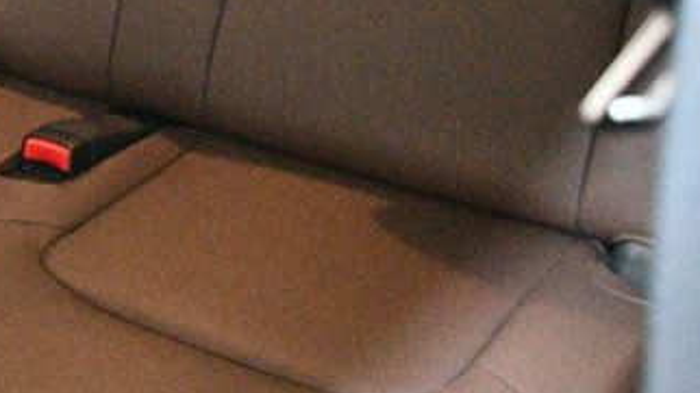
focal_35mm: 90
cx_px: -135
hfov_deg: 21.9
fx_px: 1670
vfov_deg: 13.2
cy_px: -13
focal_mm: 18
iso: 12800
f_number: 3.5
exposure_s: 1/50
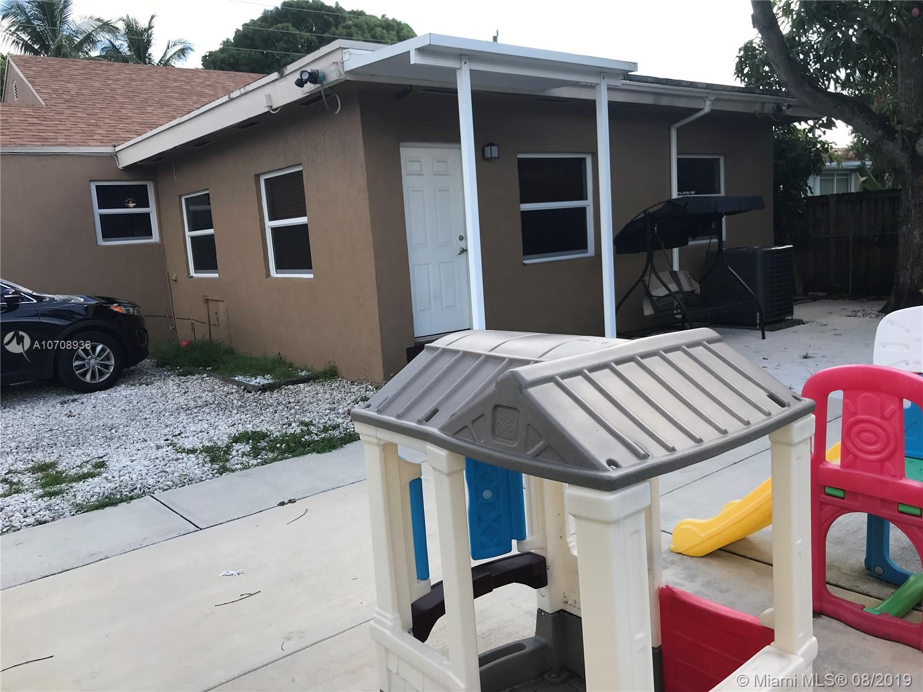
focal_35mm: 28
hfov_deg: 63.4
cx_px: 462
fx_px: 747
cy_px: 346
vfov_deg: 49.7
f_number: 1.8
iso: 20
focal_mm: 3.99
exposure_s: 1/613
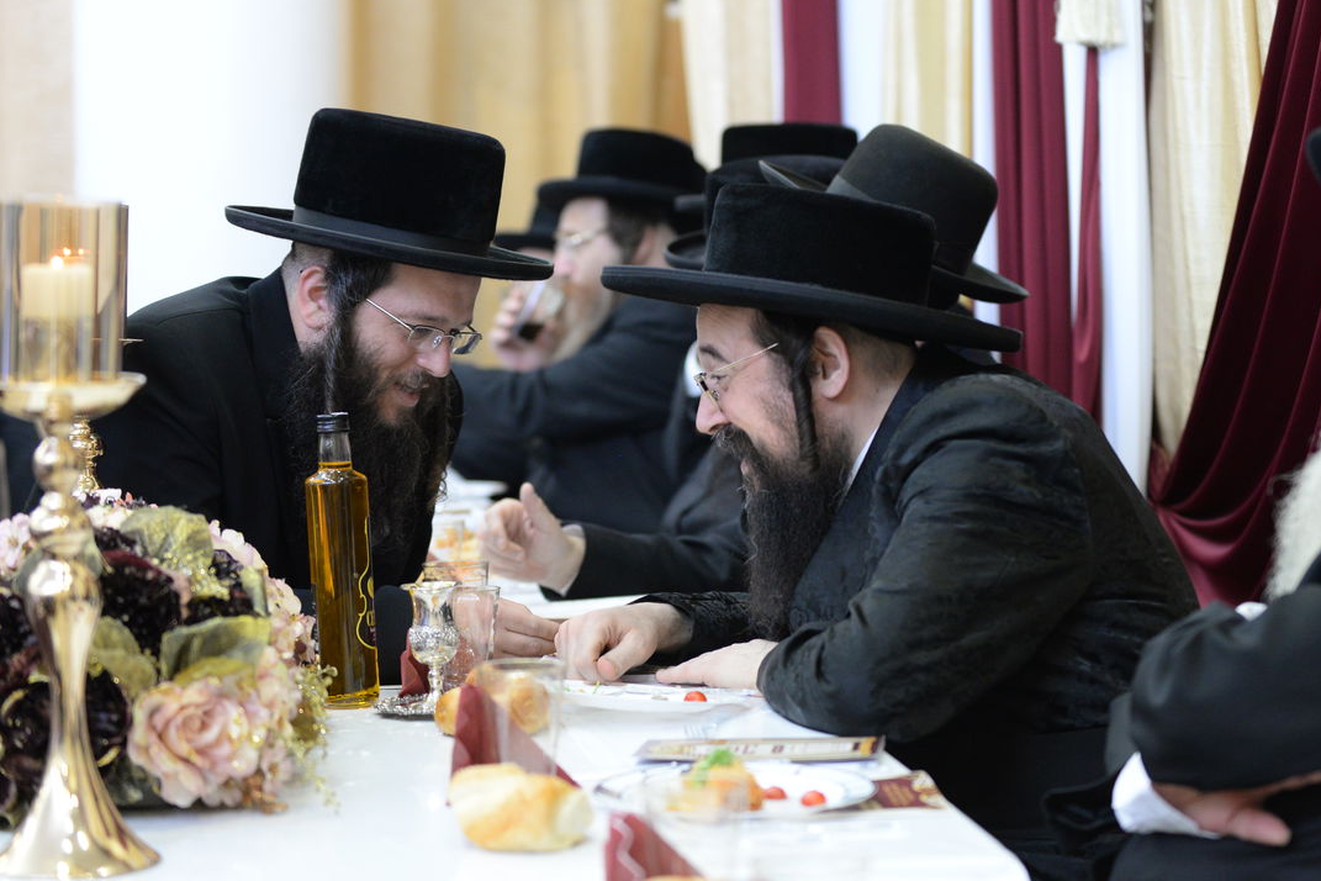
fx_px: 3743
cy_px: 440
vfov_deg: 13.4
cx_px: 735
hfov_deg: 20.0
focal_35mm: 102
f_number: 2.8
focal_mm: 78
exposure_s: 1/160
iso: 2000
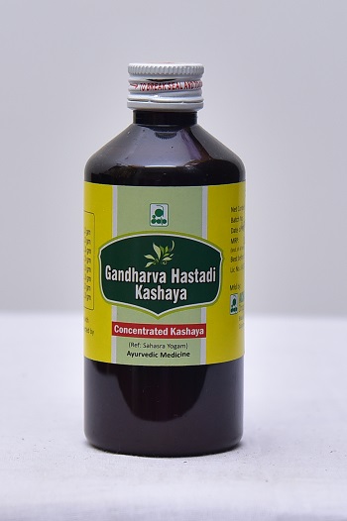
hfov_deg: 20.6
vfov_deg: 30.5
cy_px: 260
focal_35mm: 66
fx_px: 955
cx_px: 174
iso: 1250
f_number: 4
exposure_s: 1/160
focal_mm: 66
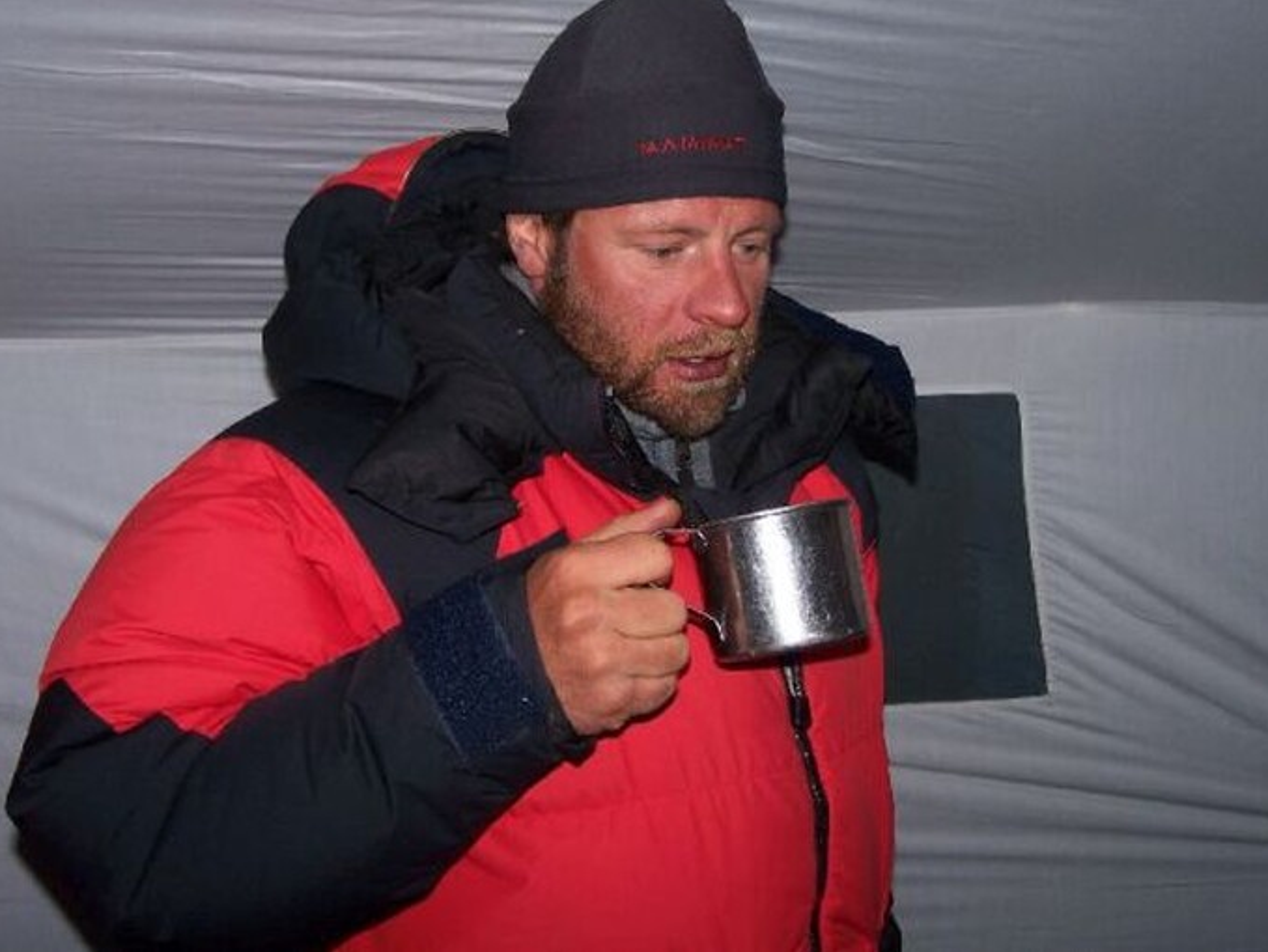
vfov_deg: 27.5
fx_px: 1942
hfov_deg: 36.1
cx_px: 678
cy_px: 428
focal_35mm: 53
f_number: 3
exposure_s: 1/60
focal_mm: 8
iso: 80
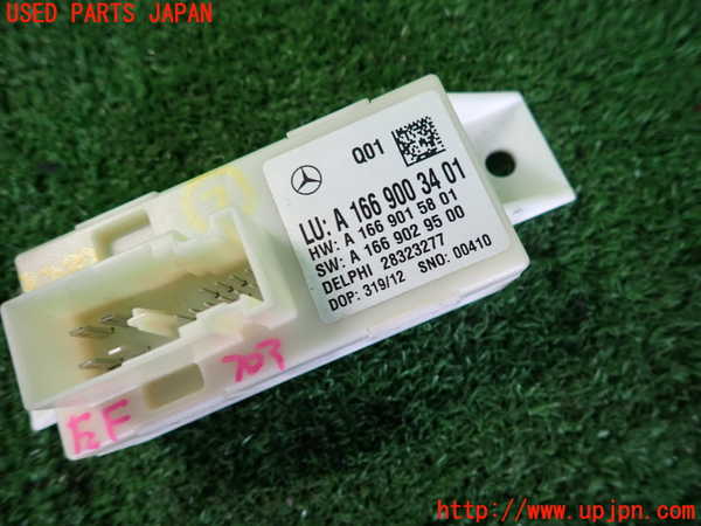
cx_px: 350
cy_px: 263
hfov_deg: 69.4
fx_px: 506
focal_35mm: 25
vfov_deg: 54.9
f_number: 2
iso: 200
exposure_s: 1/50
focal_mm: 4.5
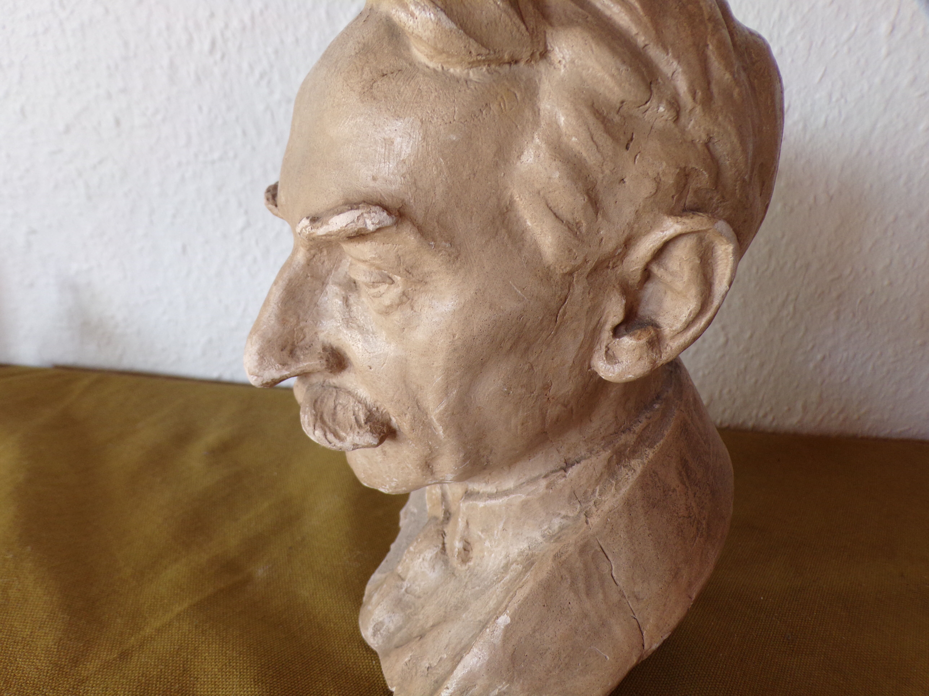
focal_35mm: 24
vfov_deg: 56.8
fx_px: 644
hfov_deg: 71.6
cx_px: 464
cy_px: 348
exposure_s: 1/34
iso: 106
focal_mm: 4.3
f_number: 3
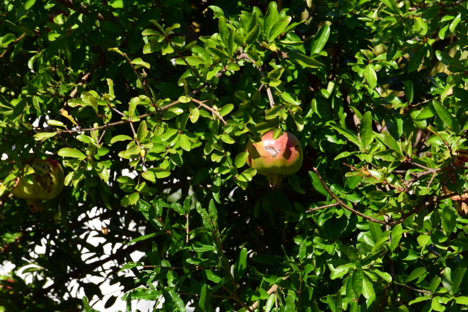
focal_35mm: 158
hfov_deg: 13.1
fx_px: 2046
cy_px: 156
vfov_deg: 8.7
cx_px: 234
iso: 400
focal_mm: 105
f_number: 10
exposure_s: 1/250
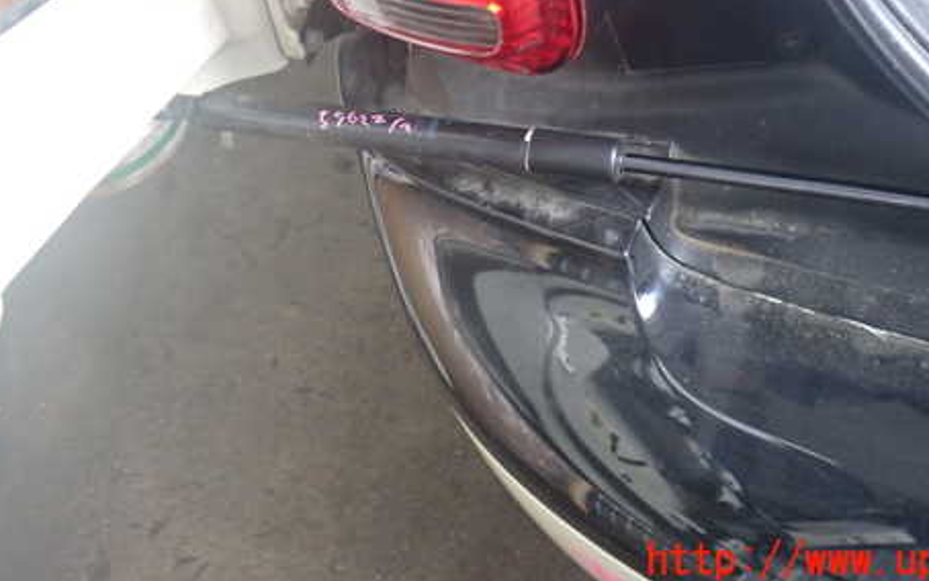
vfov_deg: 29.9
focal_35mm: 42
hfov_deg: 47.2
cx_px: 495
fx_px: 1064
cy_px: 127
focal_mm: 5.4
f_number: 2.3
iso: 640
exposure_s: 1/160
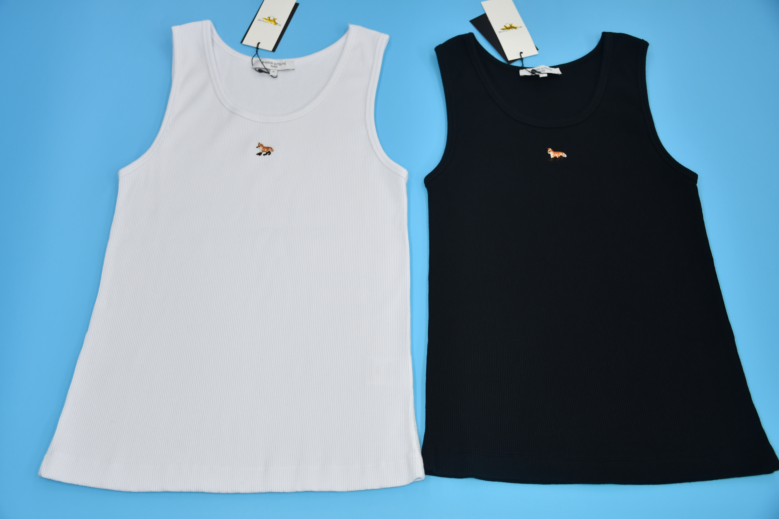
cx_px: 390
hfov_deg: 49.6
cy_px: 260
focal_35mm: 39
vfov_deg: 34.2
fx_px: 844
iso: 400
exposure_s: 1/100
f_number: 3.8
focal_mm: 26
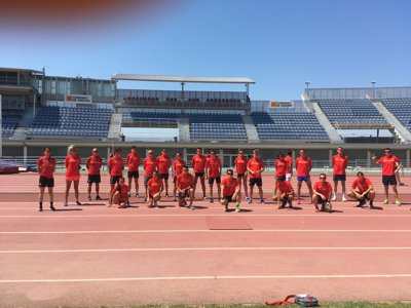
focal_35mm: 29
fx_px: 344
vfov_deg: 48.2
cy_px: 154
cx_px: 206
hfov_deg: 61.7
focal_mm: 4.15
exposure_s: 1/1538
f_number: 2.2
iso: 25
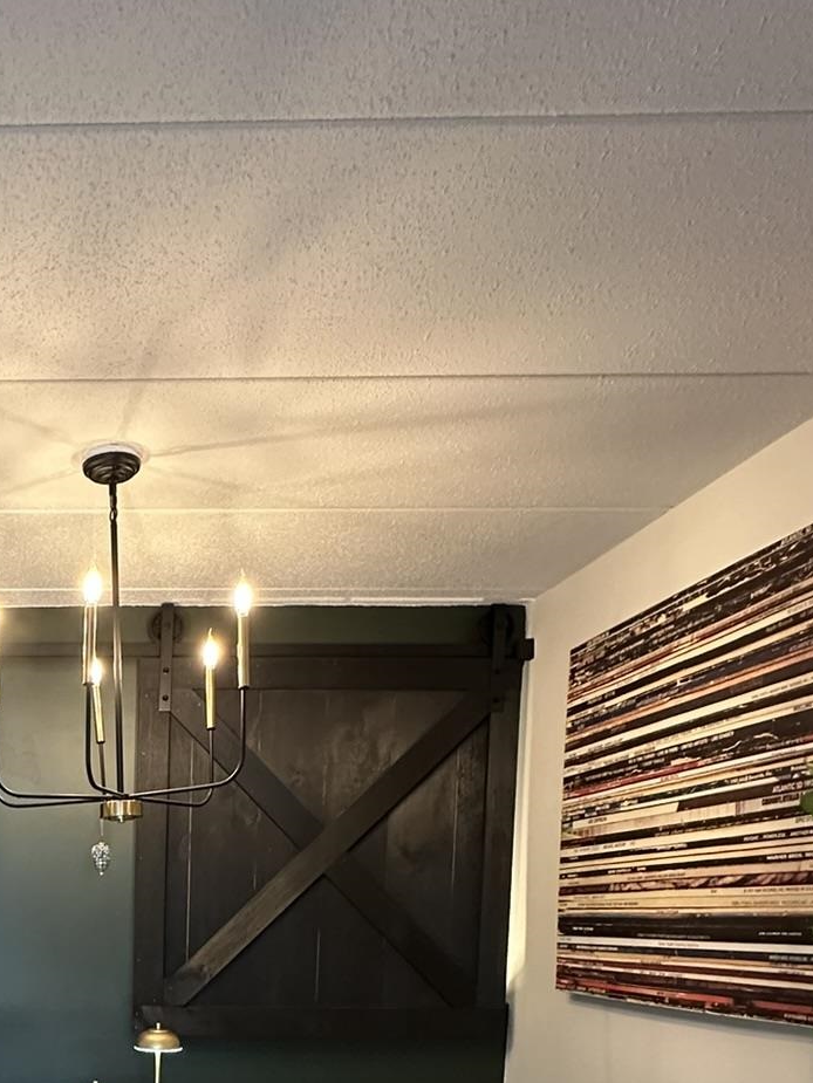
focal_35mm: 31
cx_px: 22
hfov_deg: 40.5
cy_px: 1002
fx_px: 971
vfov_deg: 50.7
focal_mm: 2.22
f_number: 2.2
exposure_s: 1/60
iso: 500
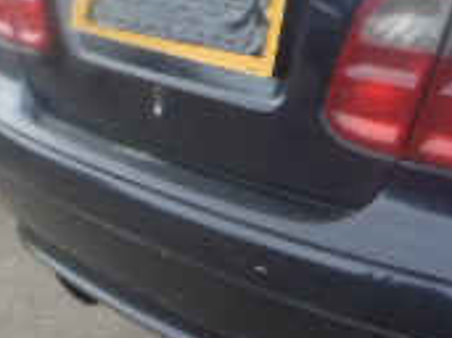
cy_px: 140
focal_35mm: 105
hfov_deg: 16.2
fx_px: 1370
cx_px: 774
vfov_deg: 14.1
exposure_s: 1/80
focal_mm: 5
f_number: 4.5
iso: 80
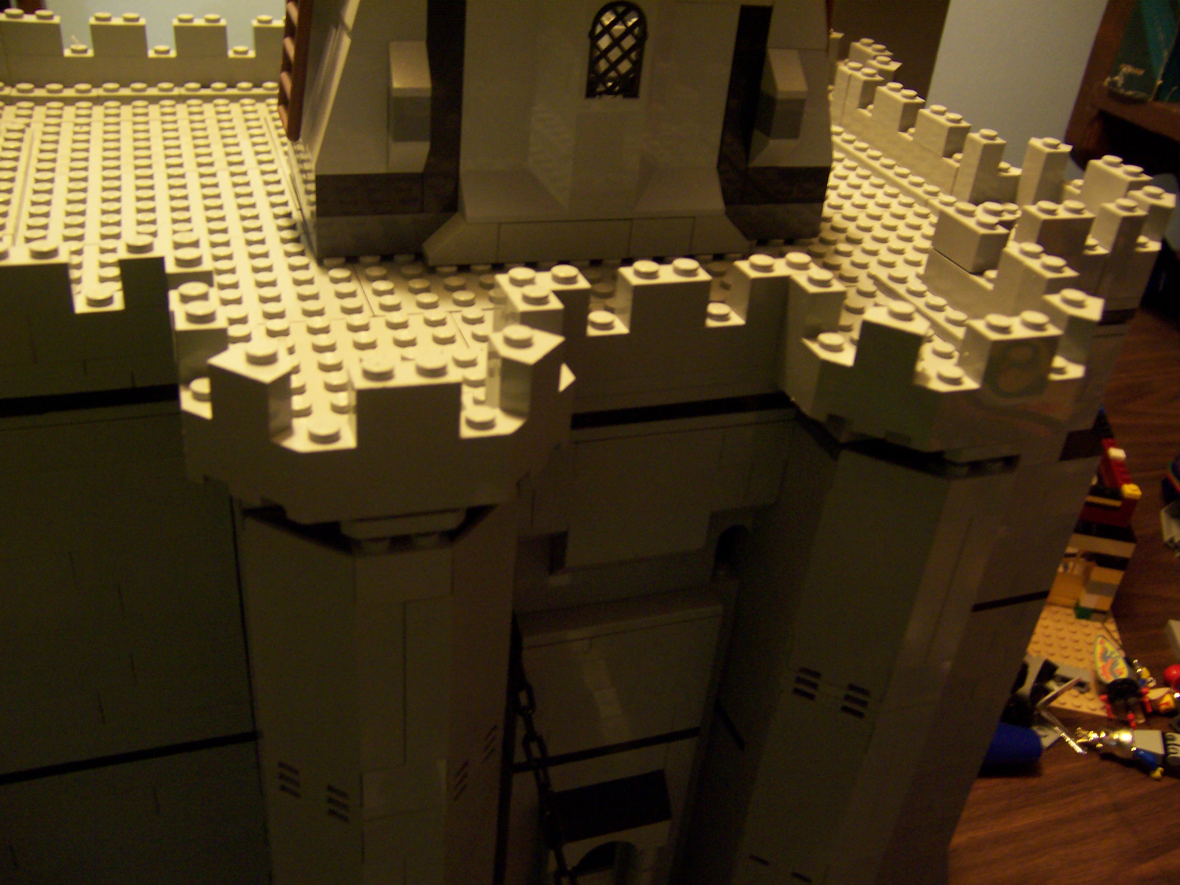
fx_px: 1125
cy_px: 442
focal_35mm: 33
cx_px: 590
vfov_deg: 42.9
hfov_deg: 55.4
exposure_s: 1/8
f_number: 2.8
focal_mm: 5.5
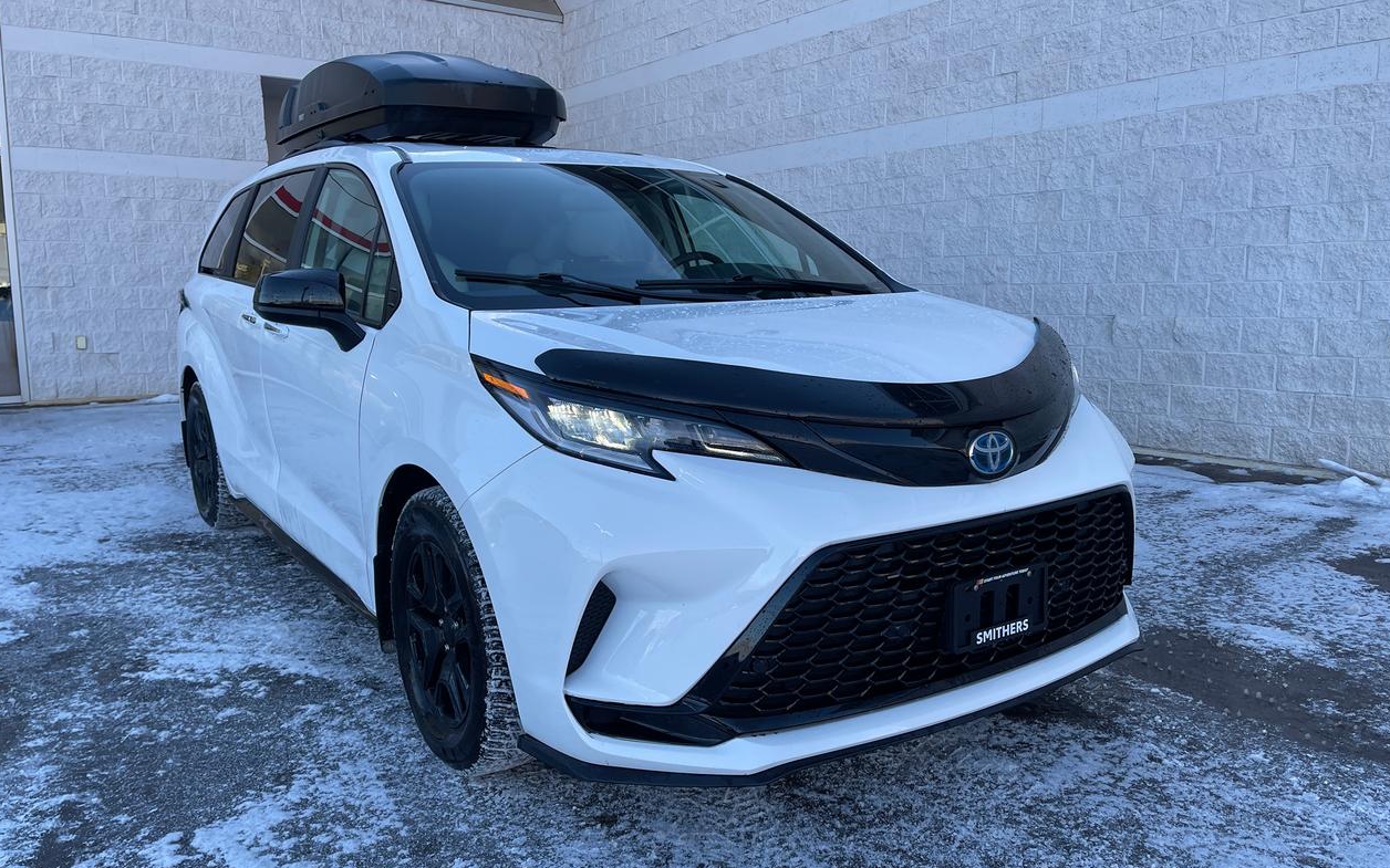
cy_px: 441
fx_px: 1023
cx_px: 697
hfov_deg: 68.4
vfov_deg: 46.0
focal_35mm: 27
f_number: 1.6
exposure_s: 1/430
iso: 32
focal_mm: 5.1
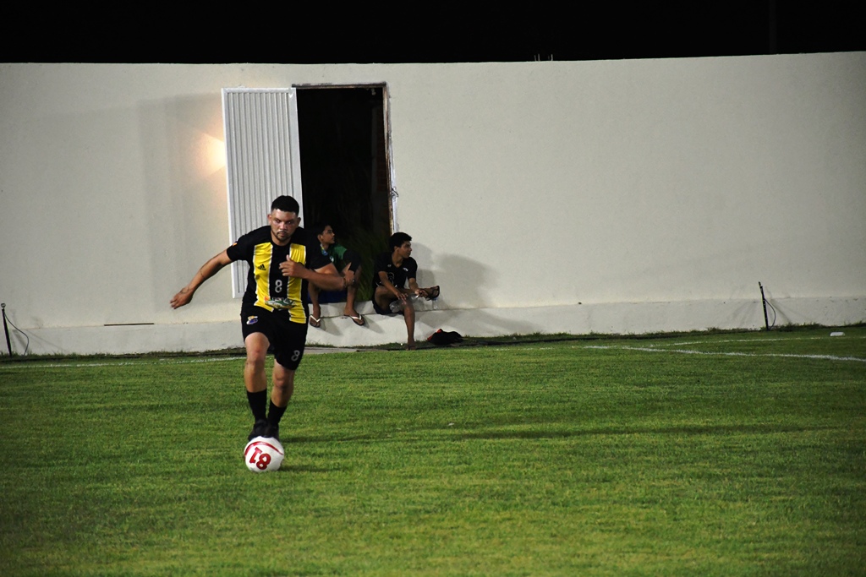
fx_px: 5052
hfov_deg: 9.8
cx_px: 433
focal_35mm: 210
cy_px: 288
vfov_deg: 6.5
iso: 5000
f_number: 5.6
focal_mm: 140
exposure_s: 1/200
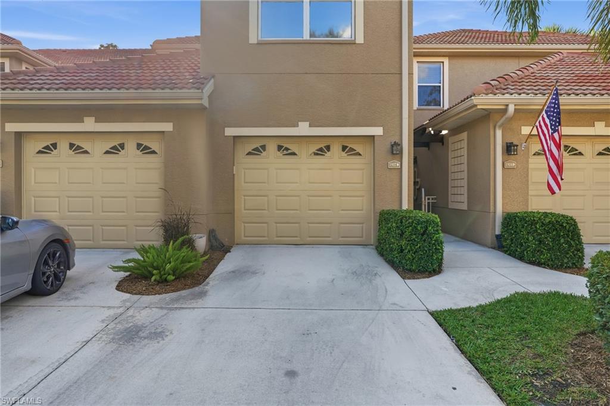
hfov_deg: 73.8
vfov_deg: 53.1
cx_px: 305
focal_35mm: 24
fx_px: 406
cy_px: 203
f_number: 9
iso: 200
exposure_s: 1/500
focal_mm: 24
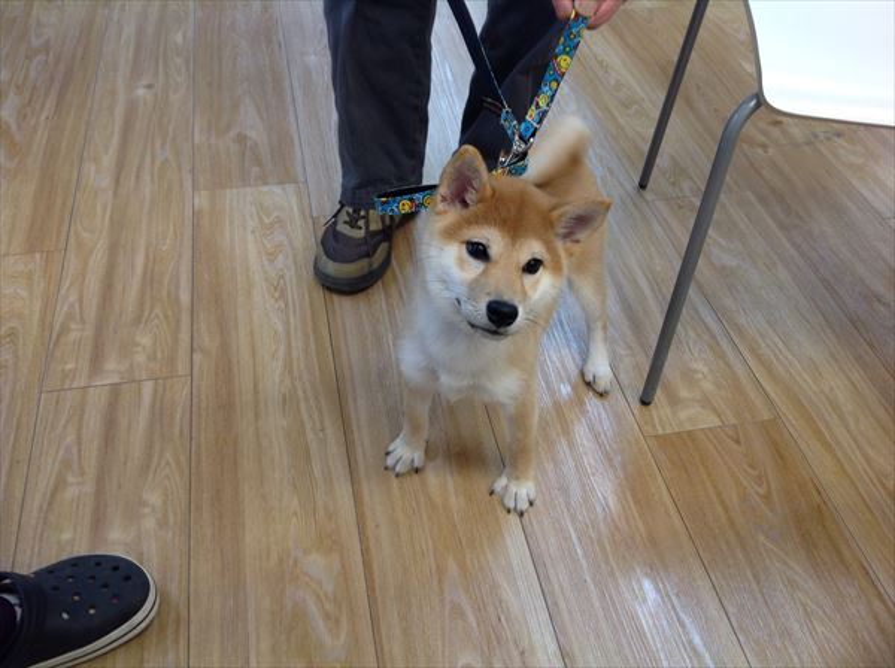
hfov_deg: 52.7
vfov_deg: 40.6
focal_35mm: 35
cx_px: 448
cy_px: 334
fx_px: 903
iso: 50
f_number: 2.4
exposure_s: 1/30
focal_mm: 4.28
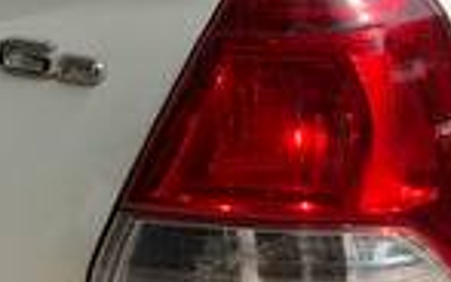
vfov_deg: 5.3
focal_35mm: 249
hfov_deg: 8.4
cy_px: 328
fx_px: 3062
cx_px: 61
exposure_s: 1/6024
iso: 64
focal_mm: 6.76
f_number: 1.78
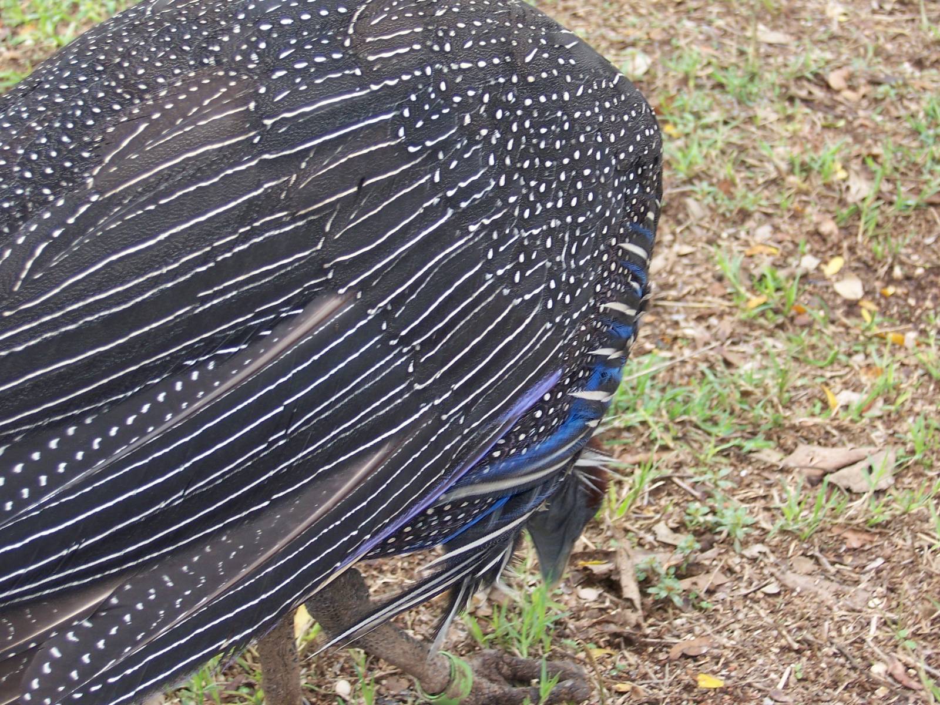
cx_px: 470
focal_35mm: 89
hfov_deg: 22.0
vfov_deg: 16.6
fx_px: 2417
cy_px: 352
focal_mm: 14.8
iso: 80
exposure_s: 1/90
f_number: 4.8
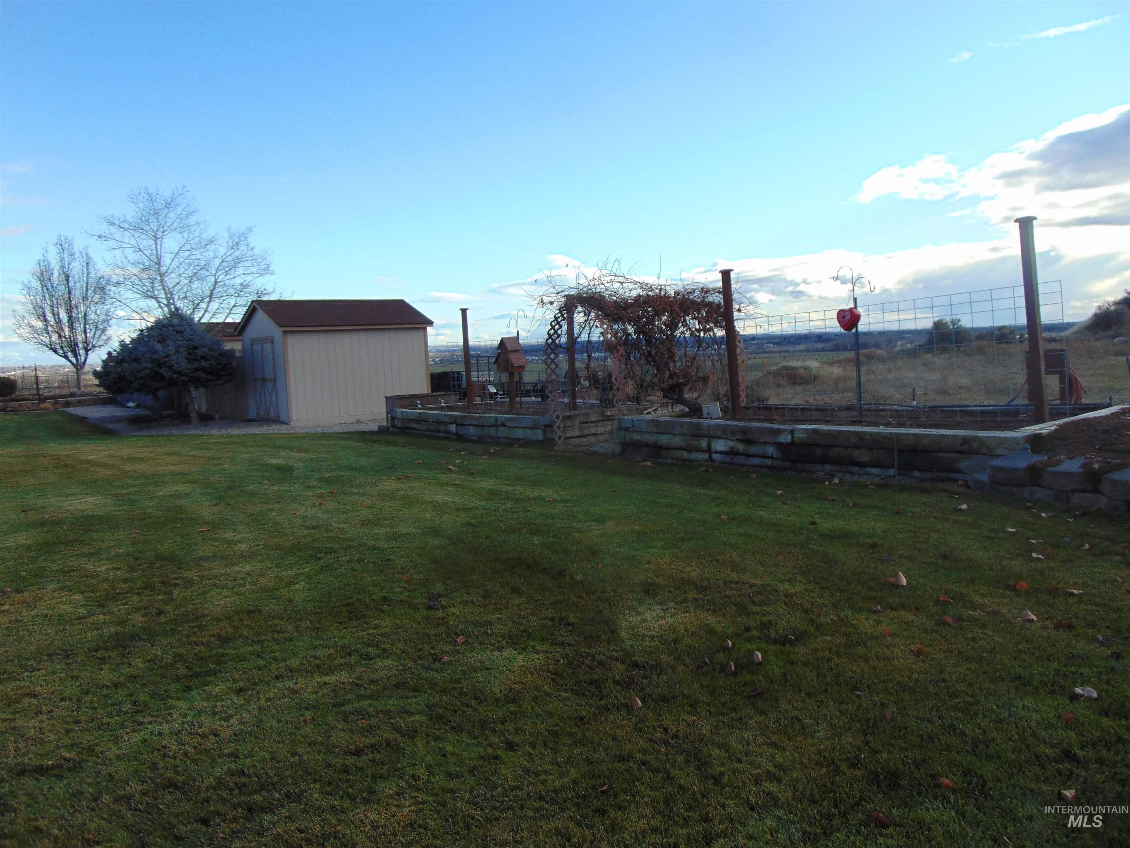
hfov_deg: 69.4
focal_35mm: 25
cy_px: 424
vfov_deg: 54.9
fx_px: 816
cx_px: 565
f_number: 3
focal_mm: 4.5
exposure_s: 1/640
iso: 80
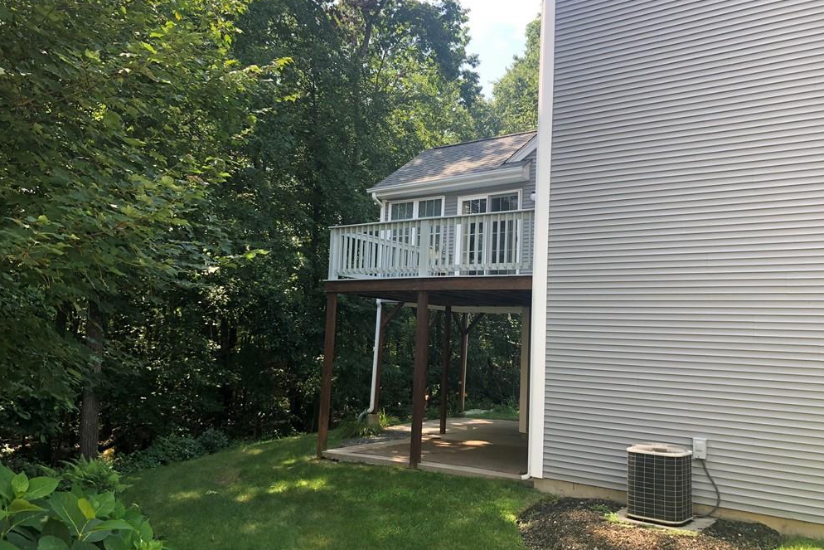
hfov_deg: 61.9
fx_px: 687
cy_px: 281
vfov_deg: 43.6
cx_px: 414
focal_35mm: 30
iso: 20
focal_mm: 3.99
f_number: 1.8
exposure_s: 1/192
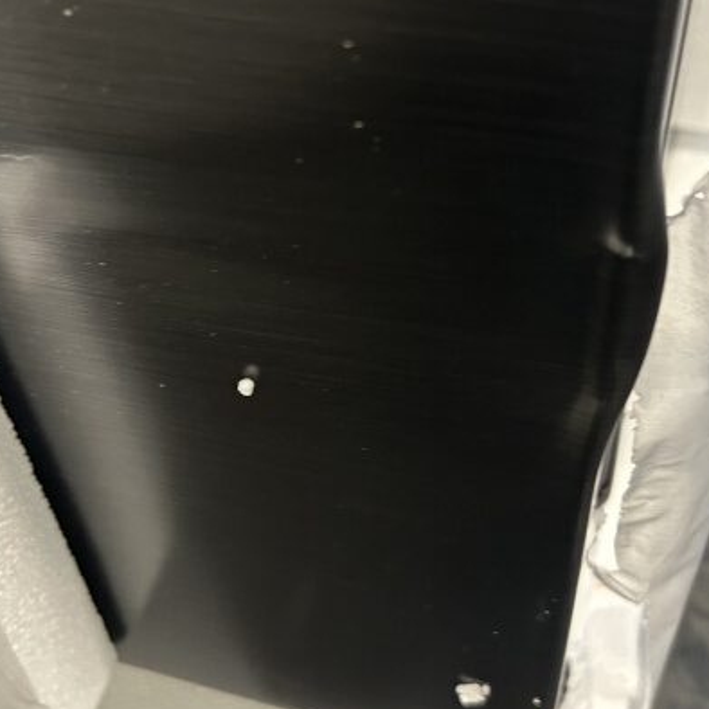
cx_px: 388
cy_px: 279
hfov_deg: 36.0
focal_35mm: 47
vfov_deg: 35.9
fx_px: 1089
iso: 250
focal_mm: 5.7
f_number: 1.5
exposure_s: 1/50
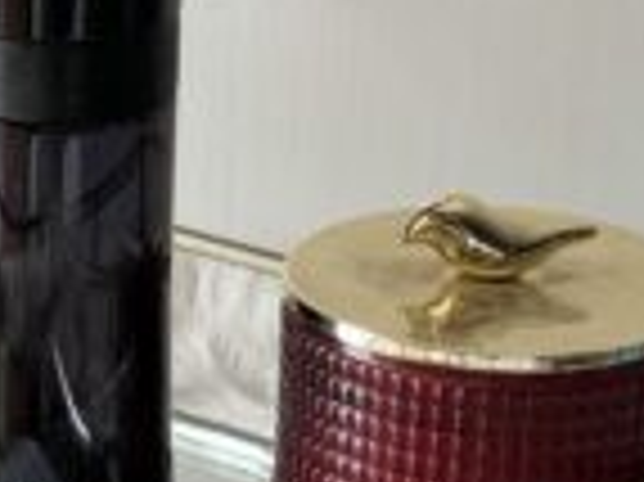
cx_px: -108
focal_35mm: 151
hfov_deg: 12.8
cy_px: 446
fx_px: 2807
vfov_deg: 9.8
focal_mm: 6.76
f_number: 1.78
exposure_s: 1/120
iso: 100
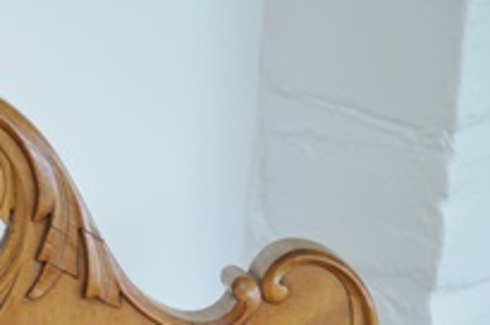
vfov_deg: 7.6
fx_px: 2392
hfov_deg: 11.4
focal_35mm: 176
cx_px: -122
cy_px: 471
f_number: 5.3
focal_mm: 40
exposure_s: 1/60
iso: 450
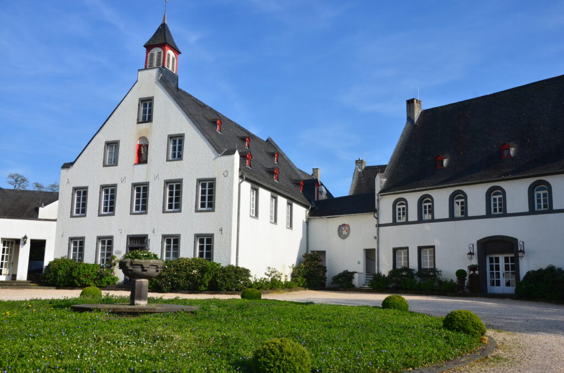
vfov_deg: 36.7
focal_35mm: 36
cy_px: 186
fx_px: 563
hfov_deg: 53.2
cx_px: 282
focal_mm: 24
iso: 200
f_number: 10
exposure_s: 1/320
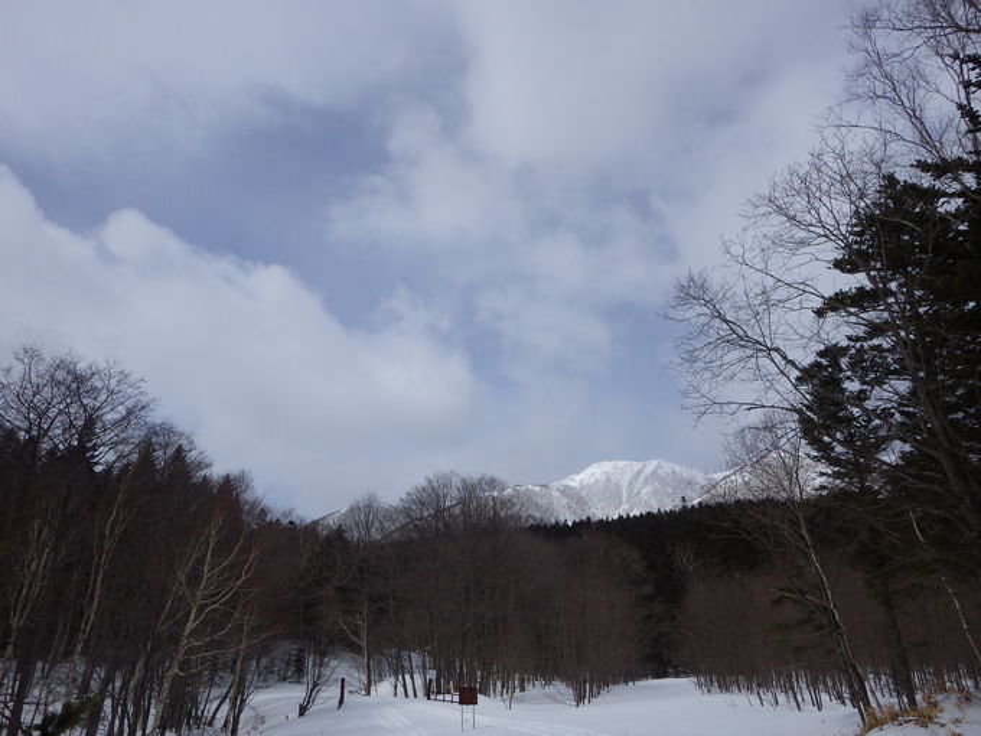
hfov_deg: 69.4
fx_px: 708
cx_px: 490
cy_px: 368
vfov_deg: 54.9
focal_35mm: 25
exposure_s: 1/640
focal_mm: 4.5
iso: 125
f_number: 7.9
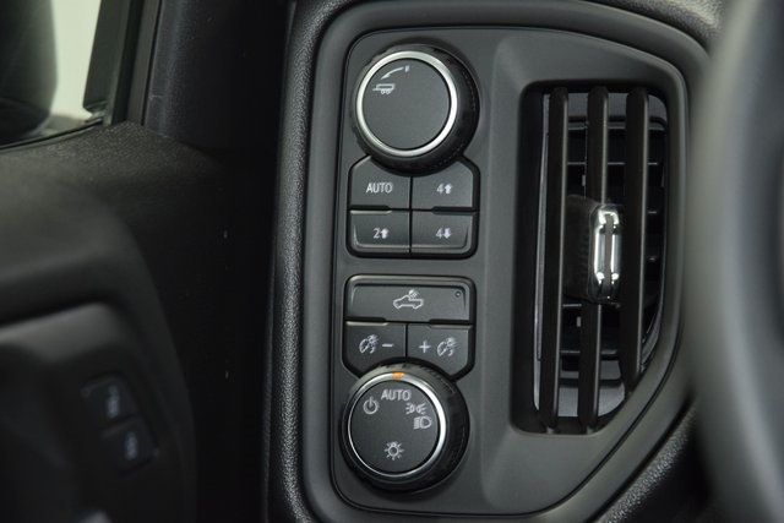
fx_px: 2287
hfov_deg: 19.5
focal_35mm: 105
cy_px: 262
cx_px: 392
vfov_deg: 13.0
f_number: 4.5
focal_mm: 70
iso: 1600
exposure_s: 1/30
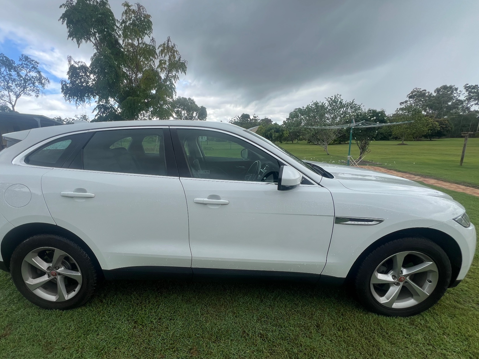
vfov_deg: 81.7
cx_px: 210
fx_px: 208
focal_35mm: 15
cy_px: 189
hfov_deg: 97.7
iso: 32
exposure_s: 1/501
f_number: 1.8
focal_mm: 1.57
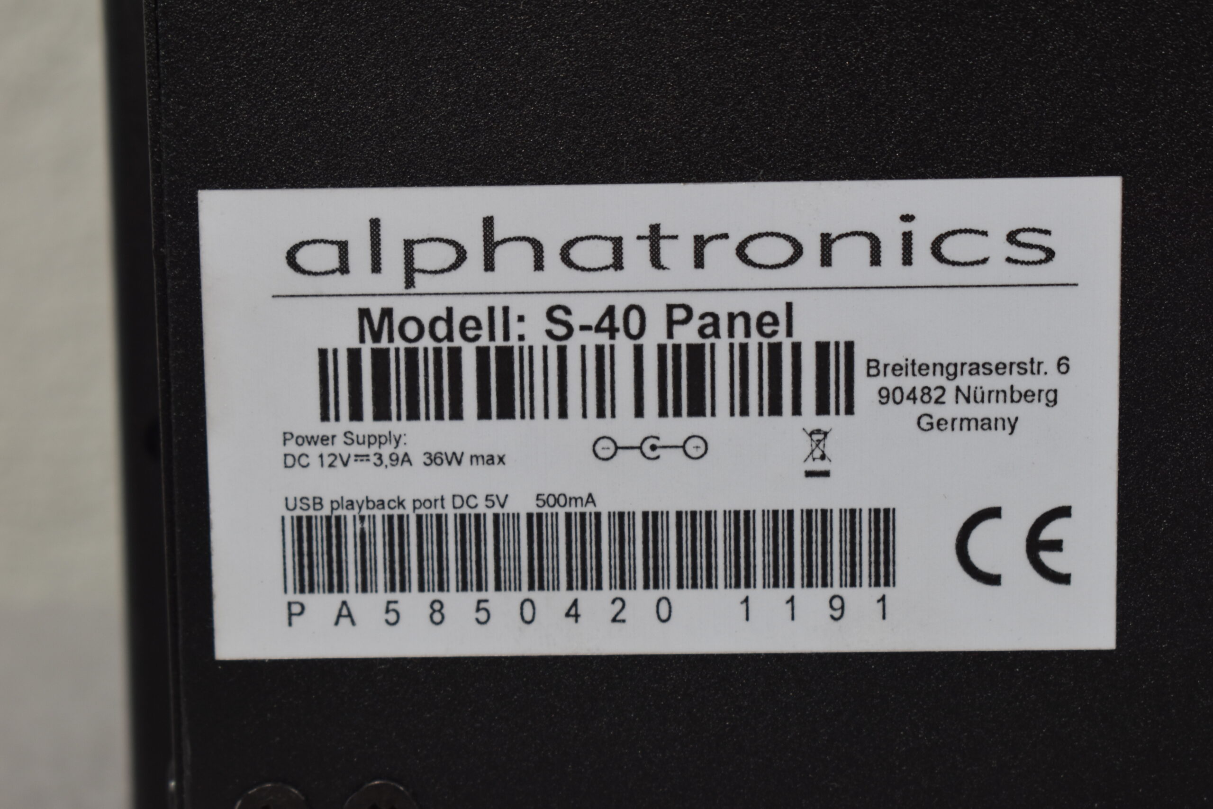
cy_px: 404
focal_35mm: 82
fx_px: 2780
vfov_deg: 16.6
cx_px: 606
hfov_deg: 24.6
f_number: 7.1
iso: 400
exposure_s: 1/60
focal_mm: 55
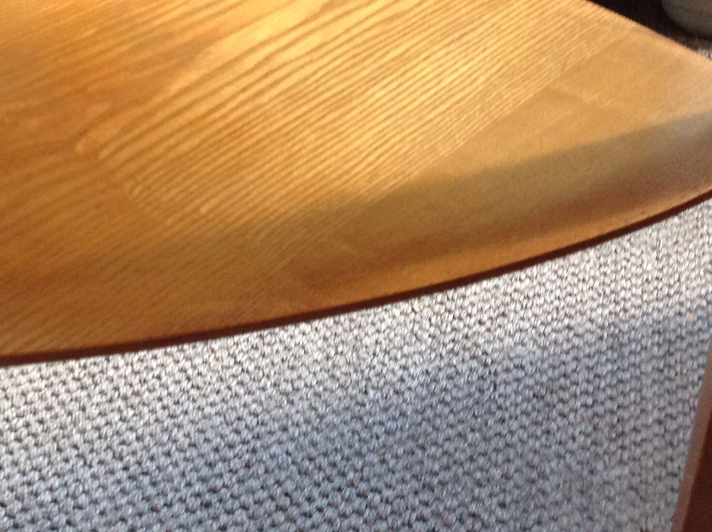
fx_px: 1273
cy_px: 213
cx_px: 182
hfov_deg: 30.7
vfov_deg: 23.6
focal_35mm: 62
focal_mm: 4.28
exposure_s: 1/15
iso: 250
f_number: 2.4
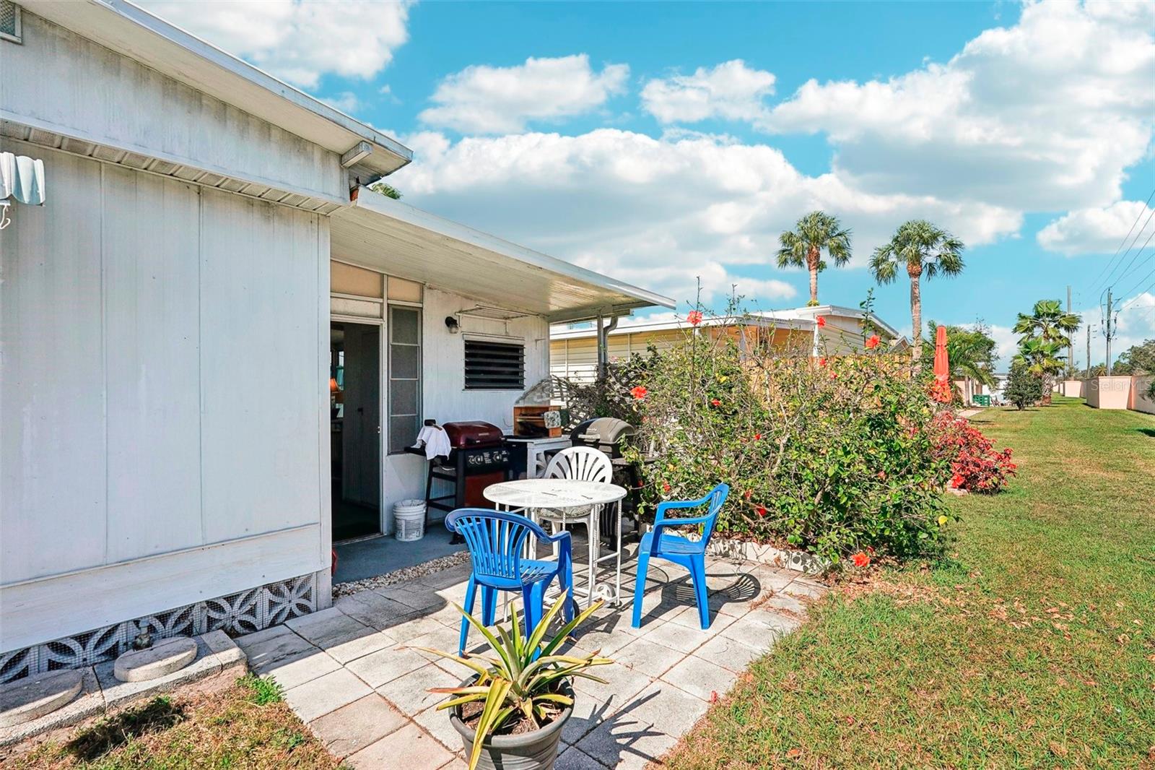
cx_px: 578
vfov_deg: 73.7
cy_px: 385
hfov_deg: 96.7
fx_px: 513
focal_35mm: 16
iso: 400
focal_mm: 16
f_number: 4
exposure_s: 1/5000
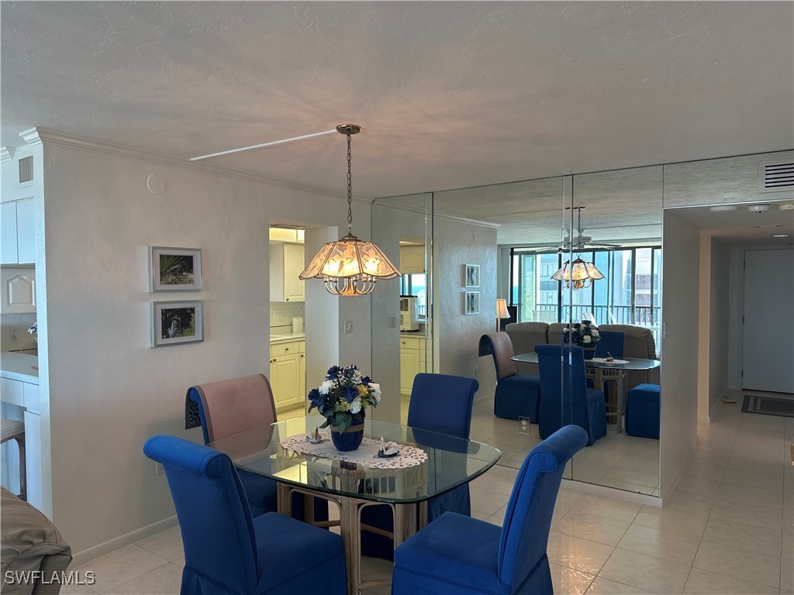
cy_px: 298
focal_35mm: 24
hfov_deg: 71.6
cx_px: 397
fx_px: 550
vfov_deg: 56.8
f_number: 1.78
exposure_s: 1/120
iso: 64
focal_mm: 6.86
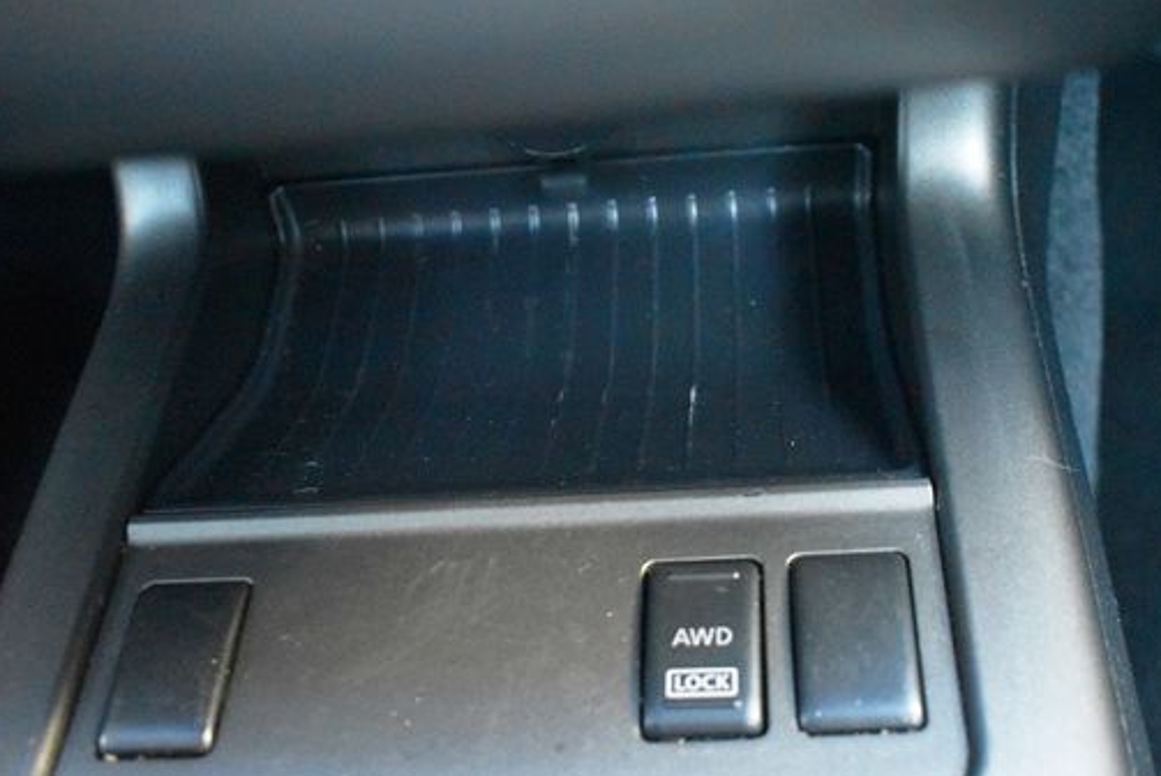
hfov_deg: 46.1
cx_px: 711
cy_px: 470
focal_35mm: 42
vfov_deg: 31.8
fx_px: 1355
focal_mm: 22
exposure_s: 1/125
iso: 6400
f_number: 3.8
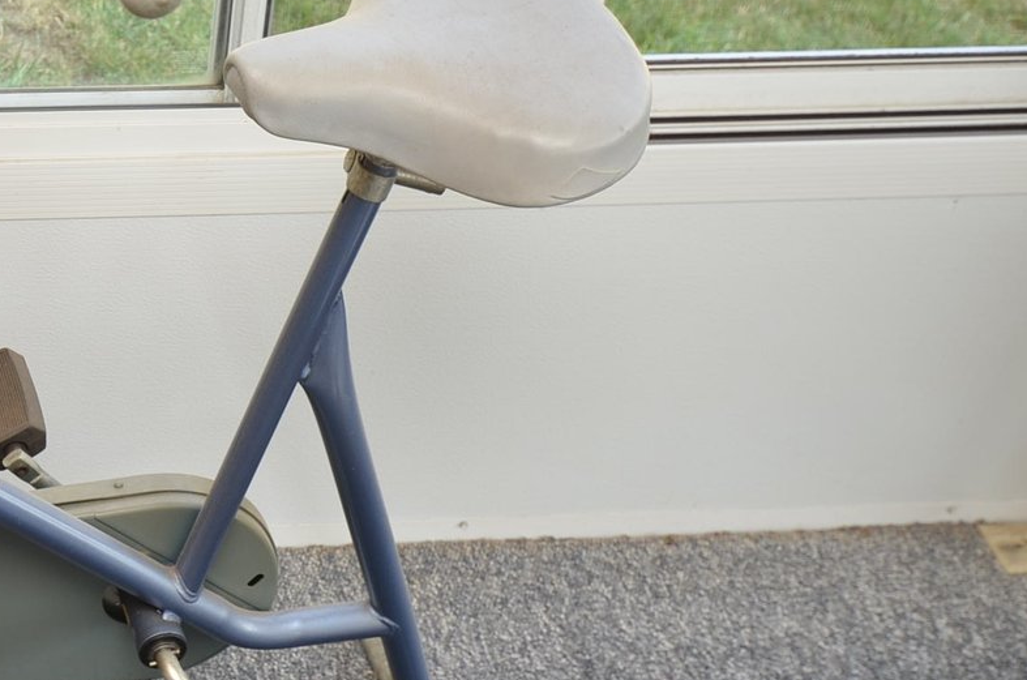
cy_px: 427
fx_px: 1767
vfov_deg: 21.7
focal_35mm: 62
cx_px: -1
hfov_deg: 30.2
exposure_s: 1/100
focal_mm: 19
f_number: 5
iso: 200
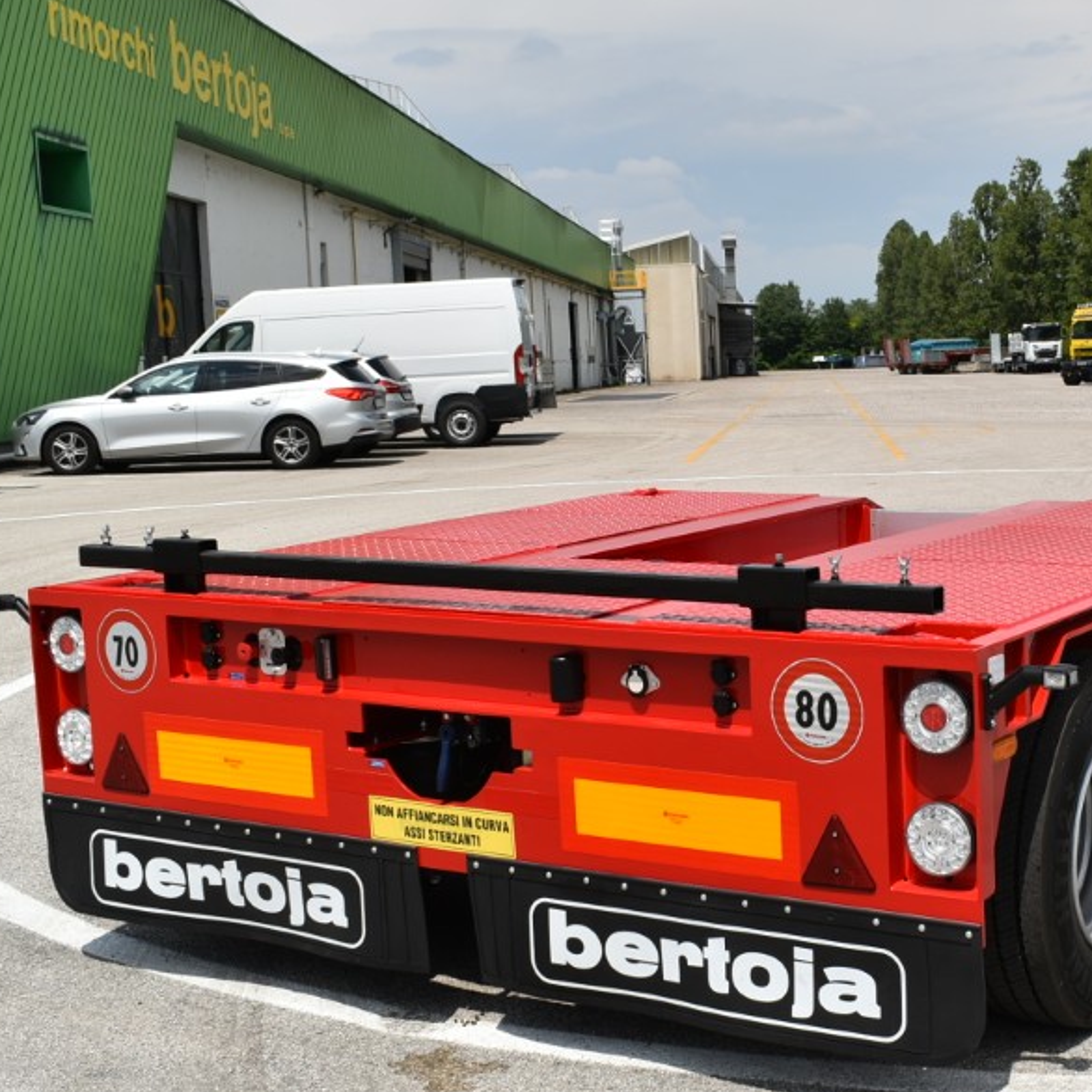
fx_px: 1963
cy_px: 553
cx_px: 864
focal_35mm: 55
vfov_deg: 31.1
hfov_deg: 30.4
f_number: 10
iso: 100
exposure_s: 1/400
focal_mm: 22
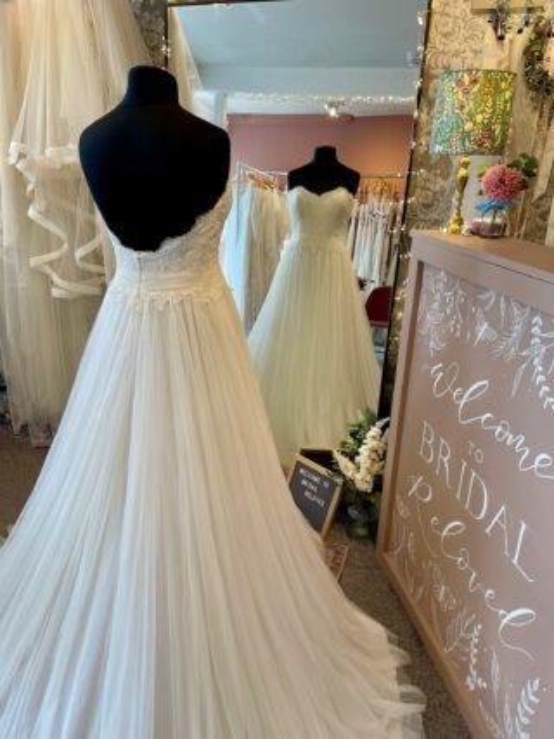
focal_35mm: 25
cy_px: 370
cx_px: 277
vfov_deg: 69.4
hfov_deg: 54.9
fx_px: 534
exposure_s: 1/100
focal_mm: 5.1
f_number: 1.6
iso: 64
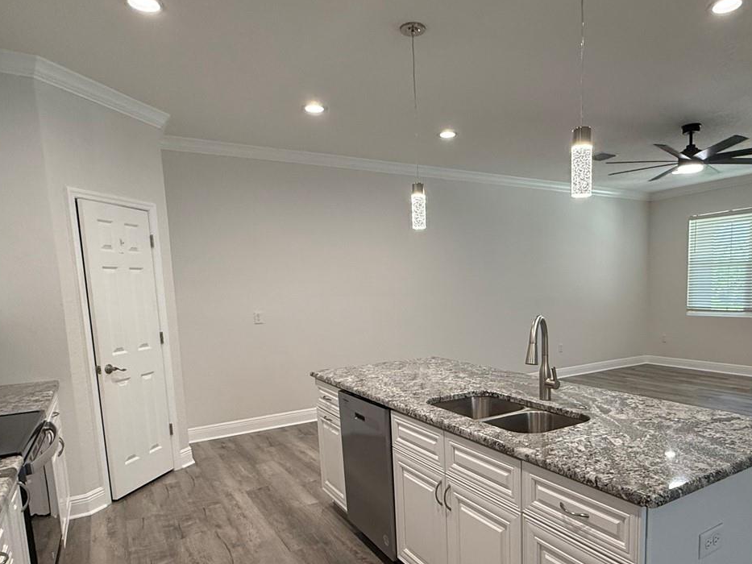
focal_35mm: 24
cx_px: 453
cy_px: 351
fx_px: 521
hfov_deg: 70.8
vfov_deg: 56.2
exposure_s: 1/120
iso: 250
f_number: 2.2
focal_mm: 2.22
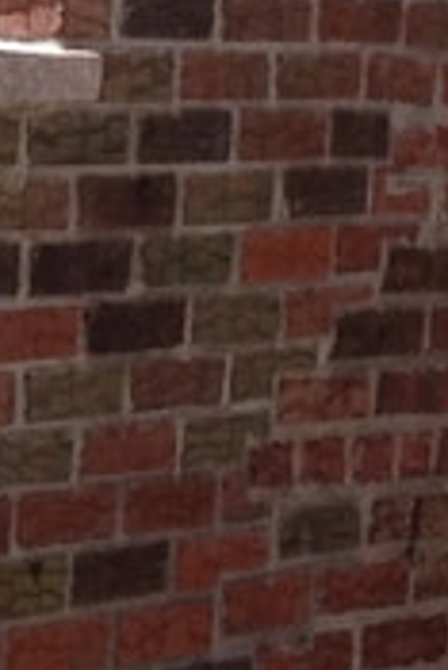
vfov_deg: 7.3
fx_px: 5160
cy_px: -310
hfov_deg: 5.0
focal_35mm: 277
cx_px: 170
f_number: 2.4
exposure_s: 1/800
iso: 64
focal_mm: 4.28
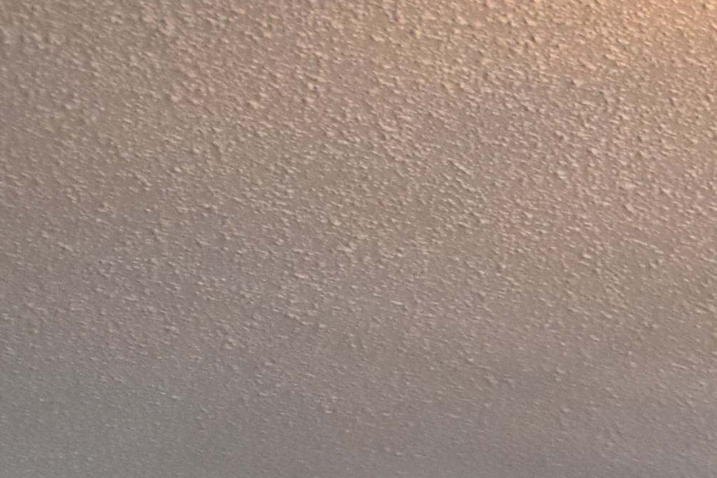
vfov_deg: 12.5
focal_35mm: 90
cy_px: 1082
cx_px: 1690
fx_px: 1793
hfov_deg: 14.8
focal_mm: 10
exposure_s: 1/90
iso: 800
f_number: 3.5
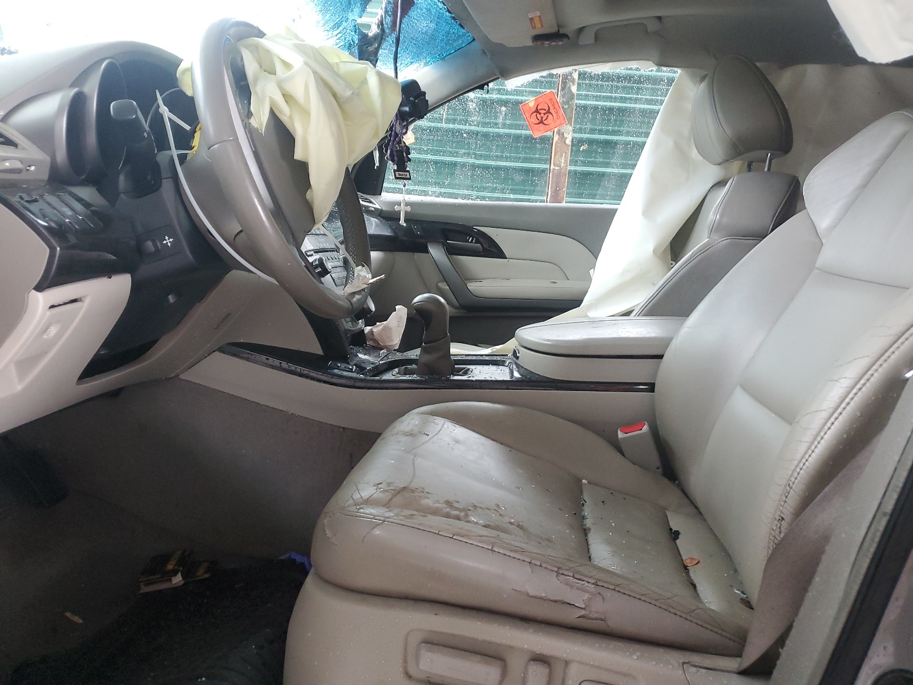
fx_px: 686
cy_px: 342
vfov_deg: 53.1
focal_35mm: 26
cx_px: 456
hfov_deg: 67.3
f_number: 1.5
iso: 216
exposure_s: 1/60.2
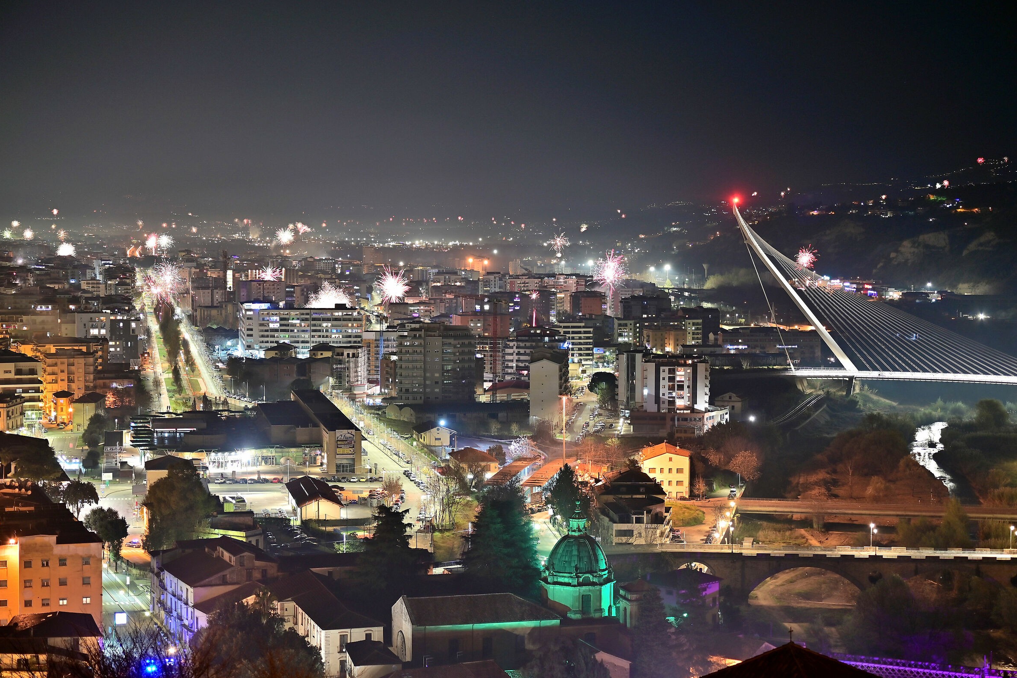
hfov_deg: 28.5
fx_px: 2006
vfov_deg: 19.2
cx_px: 514
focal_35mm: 71
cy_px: 336
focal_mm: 70
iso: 100
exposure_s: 3
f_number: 4.5
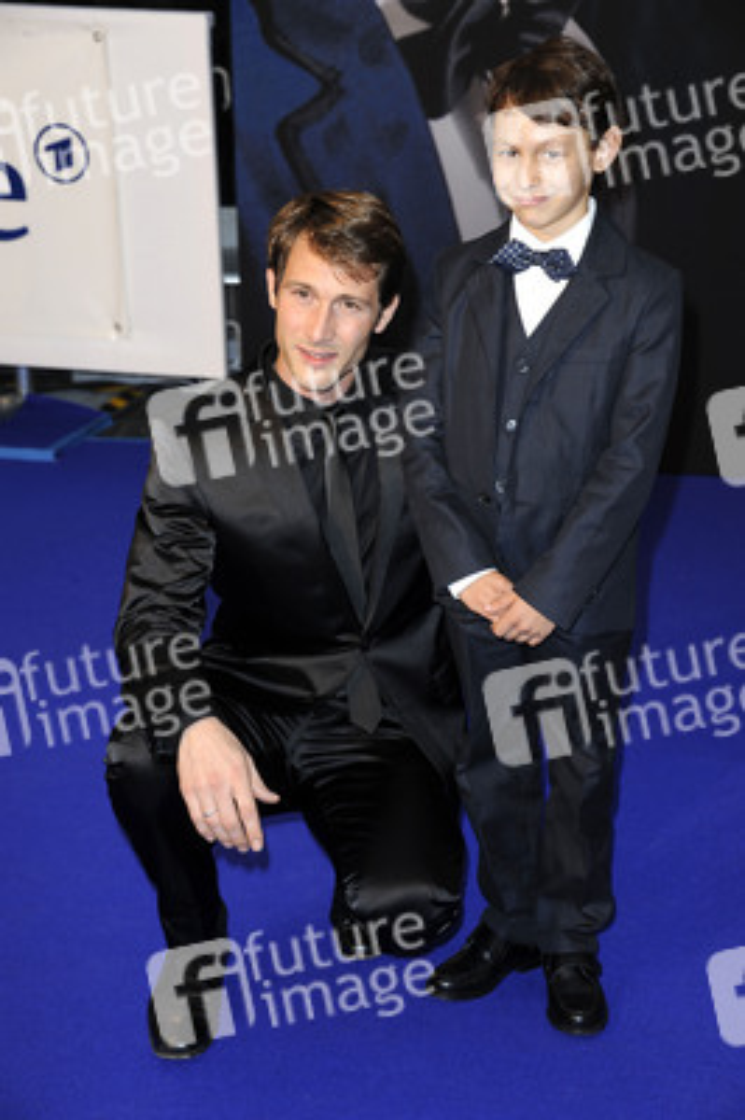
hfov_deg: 17.5
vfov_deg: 26.0
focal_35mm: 78
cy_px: 560
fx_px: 2425
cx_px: 372
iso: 500
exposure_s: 1/160
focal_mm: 78
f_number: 6.3
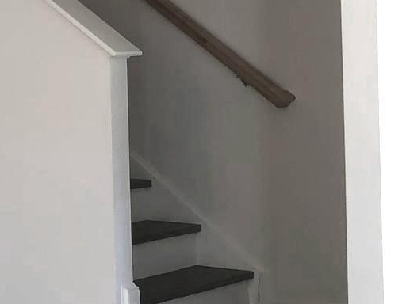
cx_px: -167
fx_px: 1314
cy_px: 63
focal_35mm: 112
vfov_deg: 13.2
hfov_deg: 16.3
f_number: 1.8
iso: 64
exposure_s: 1/120
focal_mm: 3.99
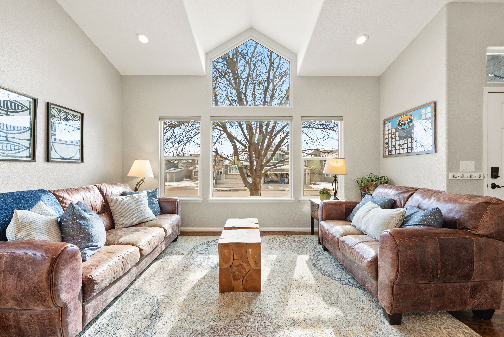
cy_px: 168
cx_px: 252
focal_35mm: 14
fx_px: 196
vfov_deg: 81.3
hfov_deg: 104.2
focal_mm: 14
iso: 640
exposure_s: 1/20
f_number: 8
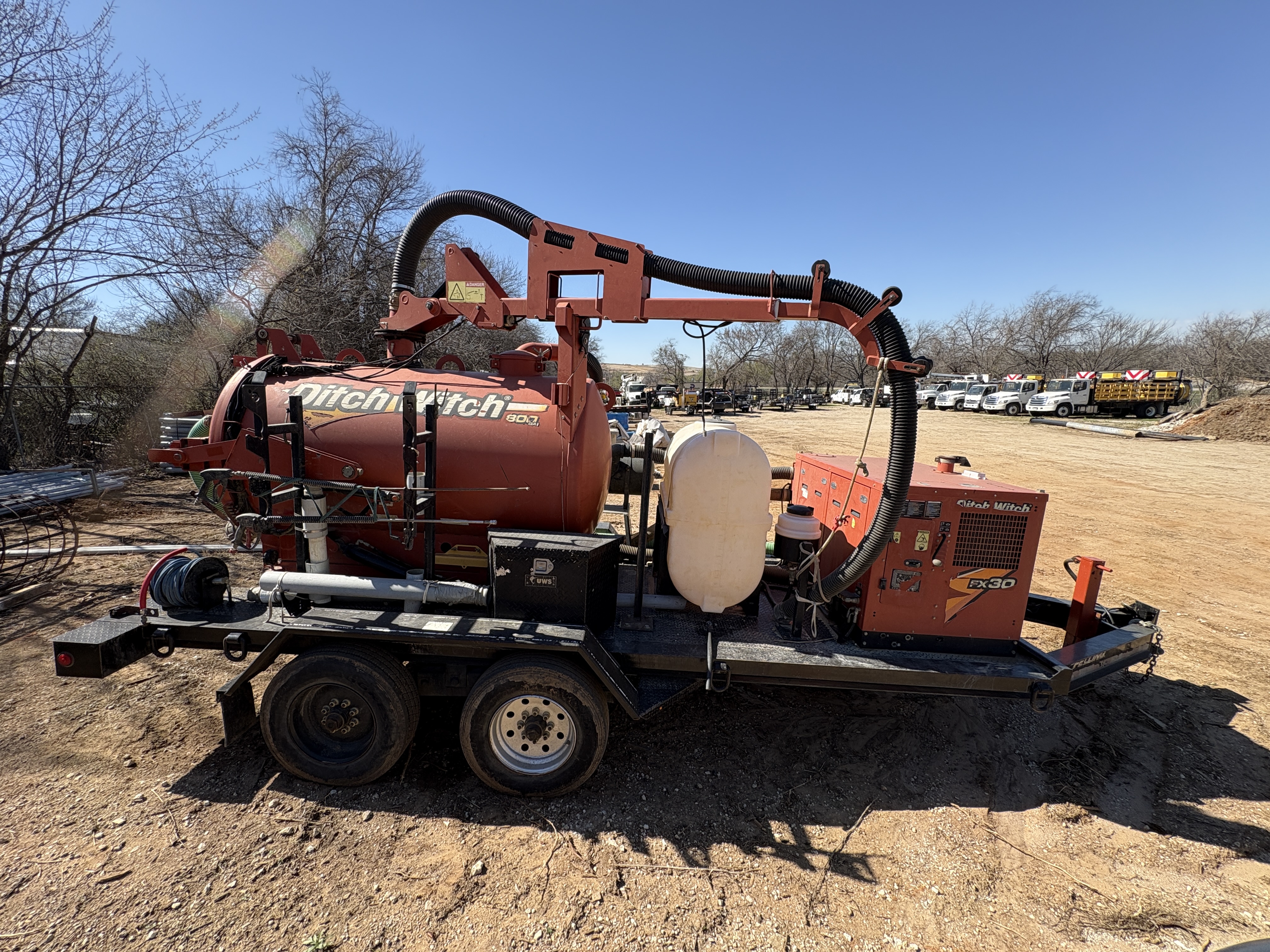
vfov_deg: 85.7
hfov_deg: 102.1
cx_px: 635
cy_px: 476
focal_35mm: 14
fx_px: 514
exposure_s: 1/956
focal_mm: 2.22
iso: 50
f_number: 2.2
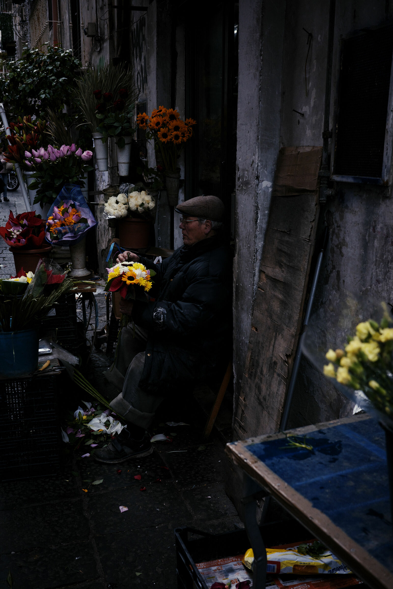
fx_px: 655
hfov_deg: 33.4
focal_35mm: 40
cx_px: 196
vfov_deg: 48.5
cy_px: 294
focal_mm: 26
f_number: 3.2
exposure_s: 1/1000
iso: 800
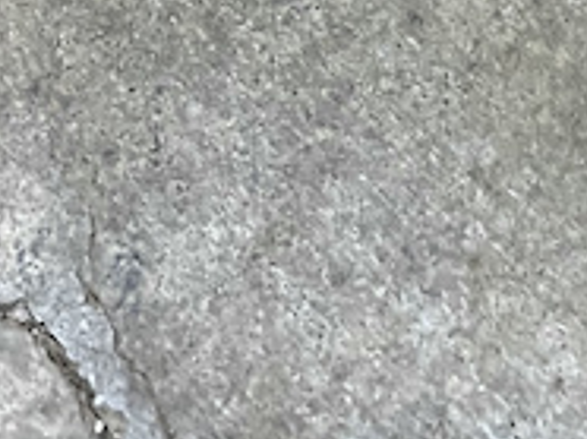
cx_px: 398
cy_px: -423
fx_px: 1897
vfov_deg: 11.9
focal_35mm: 112
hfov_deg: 17.5
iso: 400
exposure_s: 1/60
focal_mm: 4.2
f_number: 1.6
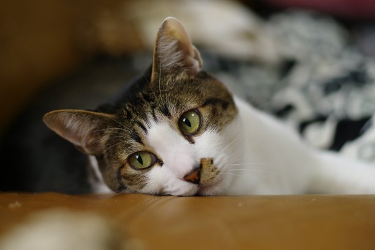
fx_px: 802
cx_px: 188
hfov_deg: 26.3
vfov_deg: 17.7
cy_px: 125
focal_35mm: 77
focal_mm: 77
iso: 200
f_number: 2.2
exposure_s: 1/100
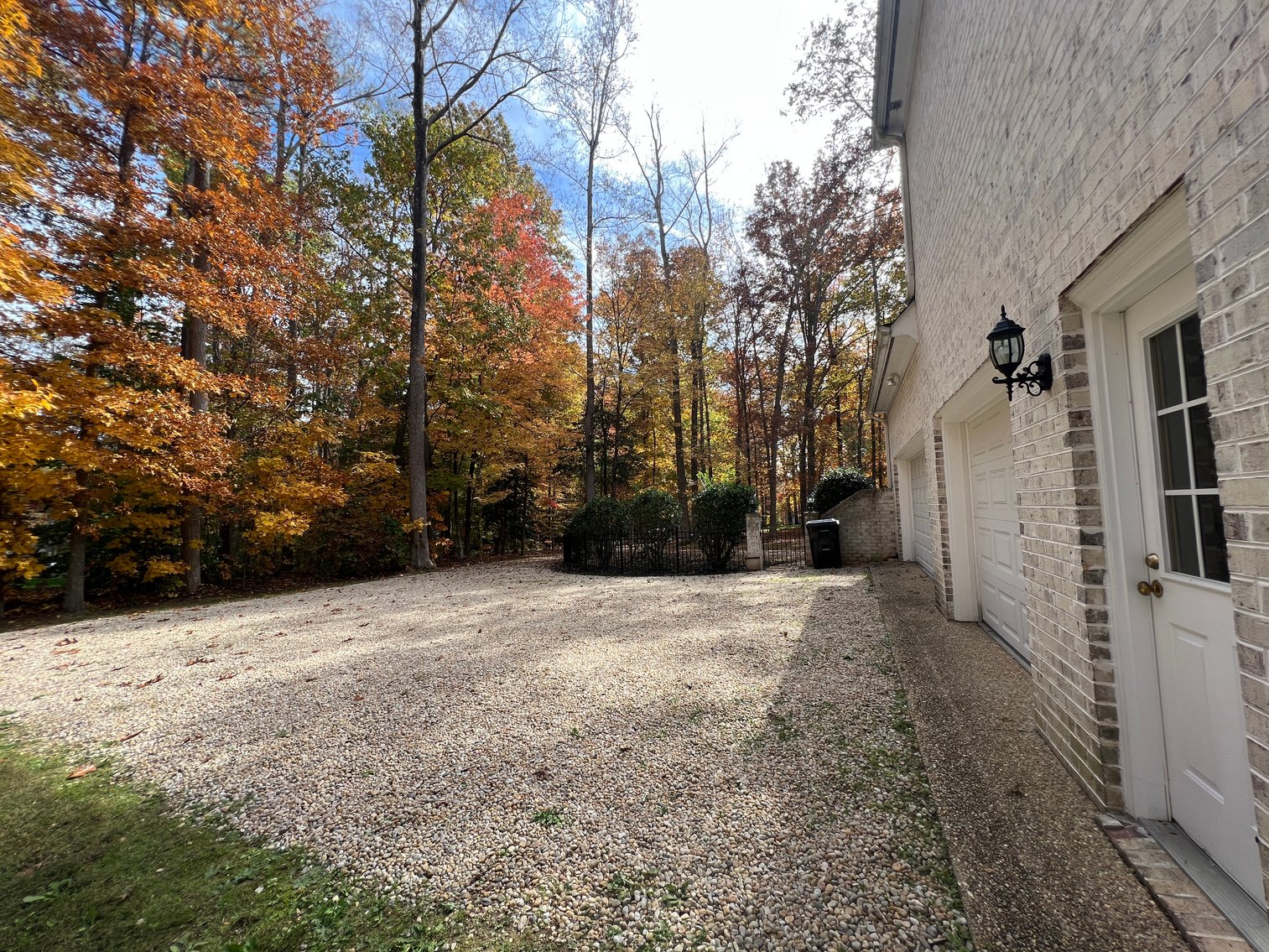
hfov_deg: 106.2
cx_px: 634
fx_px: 477
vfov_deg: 89.9
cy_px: 476
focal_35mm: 13
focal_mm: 1.57
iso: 32
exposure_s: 1/416
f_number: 1.8
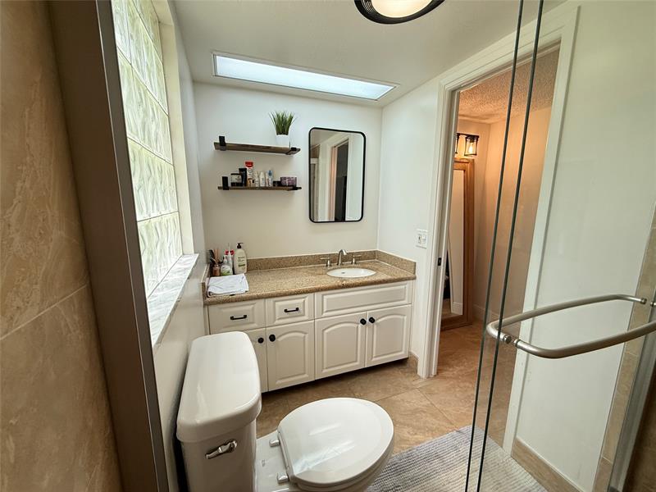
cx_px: 328
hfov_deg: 102.1
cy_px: 246
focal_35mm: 14
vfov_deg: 85.7
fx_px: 265
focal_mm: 2.22
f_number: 2.2
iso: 125
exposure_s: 1/120
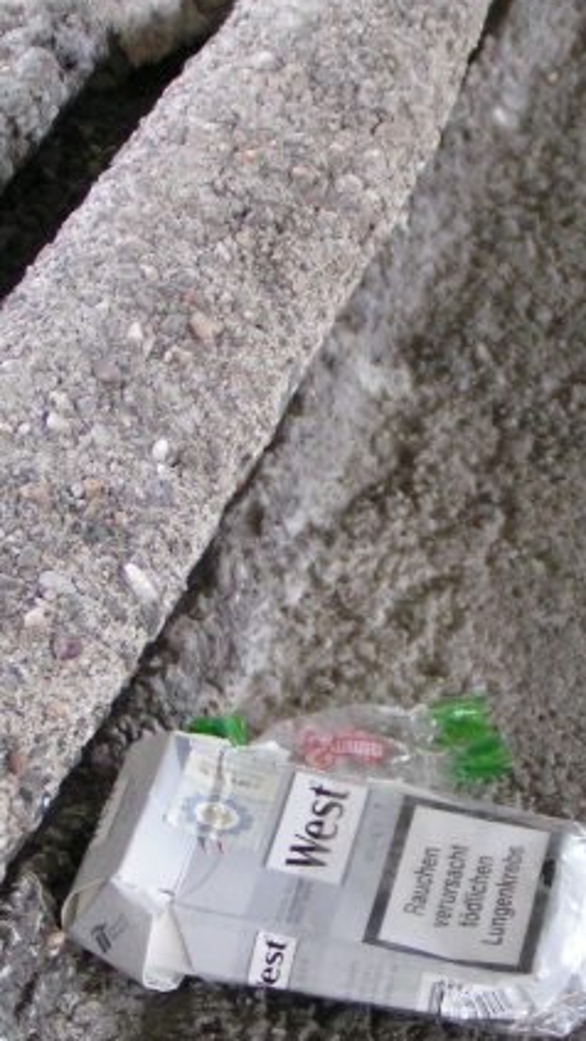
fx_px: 3867
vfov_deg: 15.3
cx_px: 394
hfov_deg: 8.7
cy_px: 549
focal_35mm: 140
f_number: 3.2
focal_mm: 10.5
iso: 200
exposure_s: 1/60
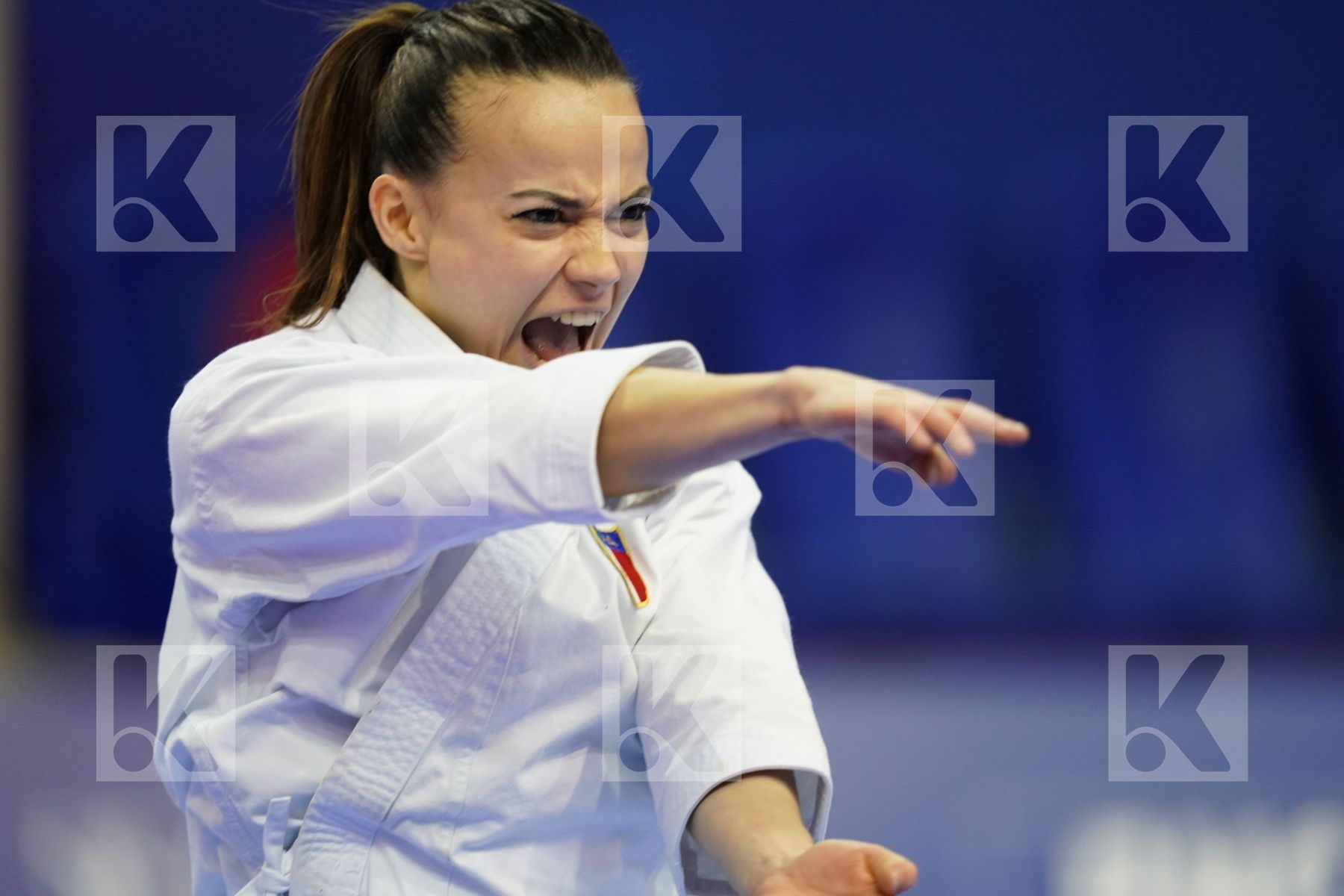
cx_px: 672
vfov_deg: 3.4
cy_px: 448
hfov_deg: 5.2
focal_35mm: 400
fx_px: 14932
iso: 2500
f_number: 2.8
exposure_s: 1/500
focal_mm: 400
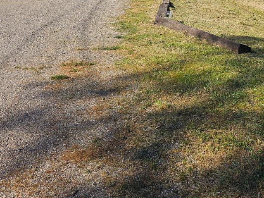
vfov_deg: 25.9
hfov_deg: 33.4
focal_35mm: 54
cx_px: 246
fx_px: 412
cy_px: 7
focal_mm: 6.3
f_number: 1.7
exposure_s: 1/650
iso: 10
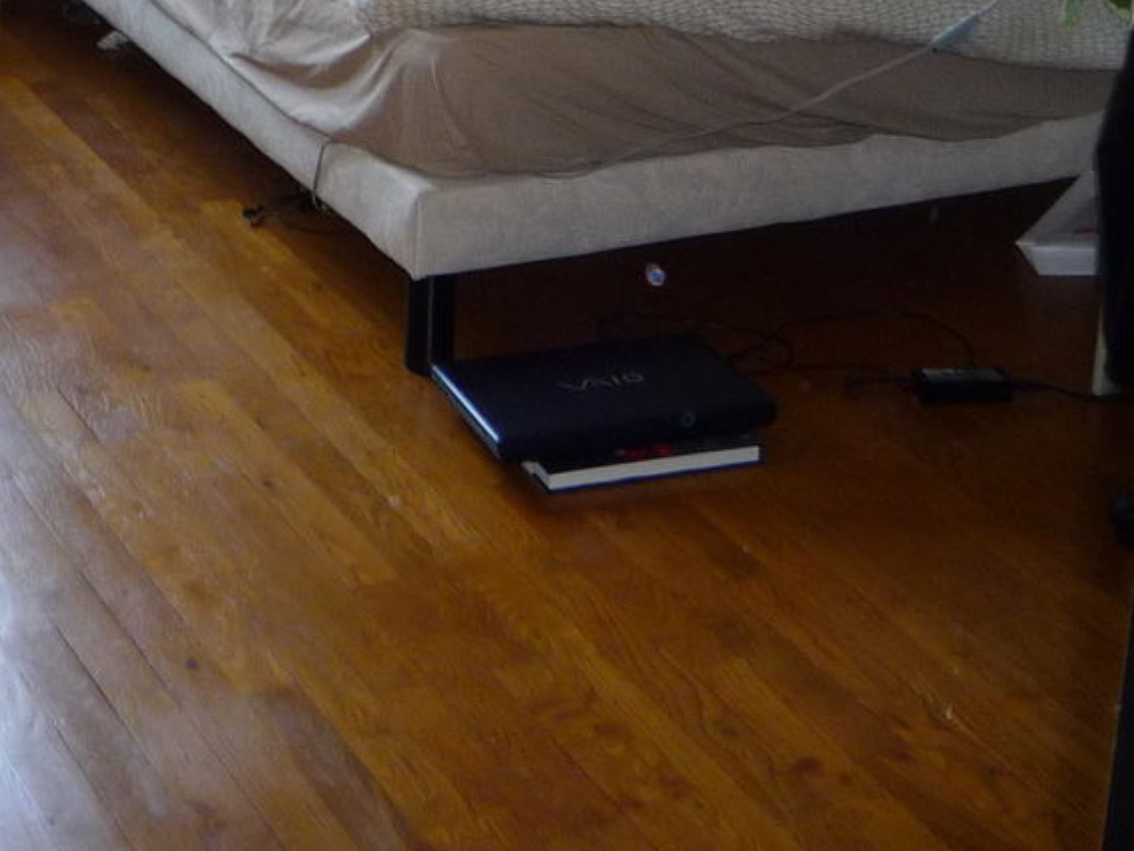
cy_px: -231
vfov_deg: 16.5
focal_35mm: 85
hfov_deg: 22.8
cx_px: 267
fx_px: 2785
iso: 160
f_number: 3.3
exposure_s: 1/30
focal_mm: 5.2
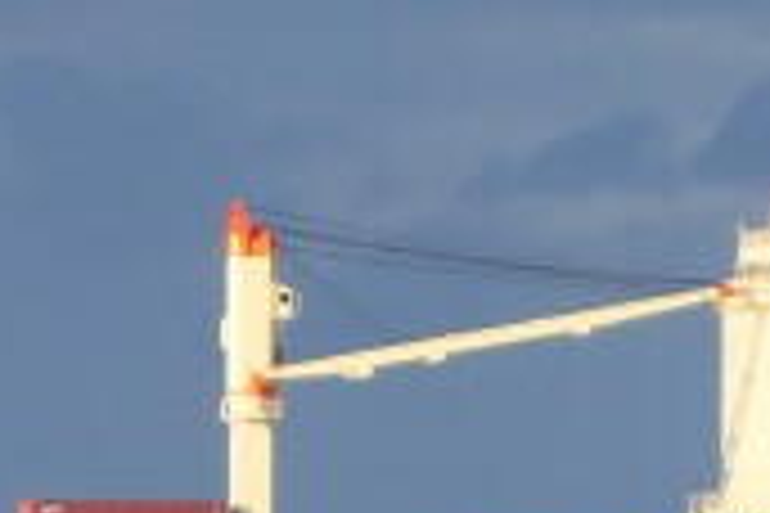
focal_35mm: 783
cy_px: 619
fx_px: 16746
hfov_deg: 2.6
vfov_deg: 1.8
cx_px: -455
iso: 125
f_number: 4.3
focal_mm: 61.6
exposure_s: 1/800
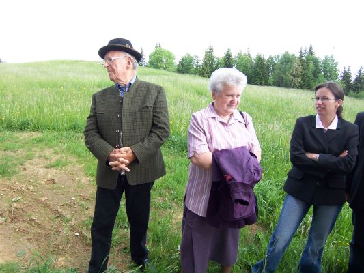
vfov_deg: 58.9
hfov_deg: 73.9
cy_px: 136
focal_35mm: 23
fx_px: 242
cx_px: 182
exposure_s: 1/160
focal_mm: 3.8
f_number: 2.8
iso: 64
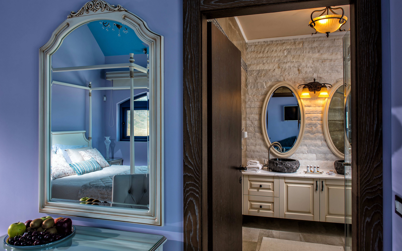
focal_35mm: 25
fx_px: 274
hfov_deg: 72.5
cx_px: 204
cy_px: 120
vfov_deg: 49.3
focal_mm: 24
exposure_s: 1/80
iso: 200
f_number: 7.1
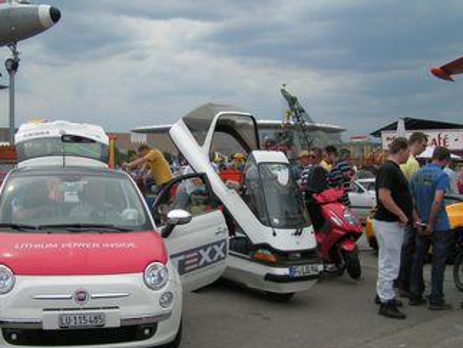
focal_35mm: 47
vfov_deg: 30.9
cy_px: 206
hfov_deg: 40.3
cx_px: 192
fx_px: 629
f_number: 2.8
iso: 50
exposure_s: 1/800
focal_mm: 5.8
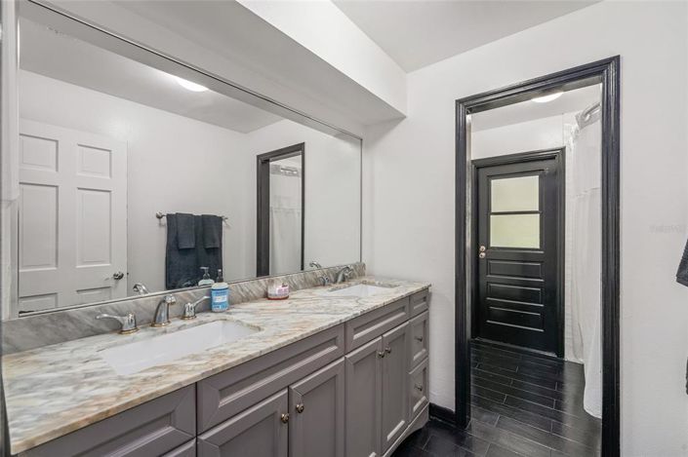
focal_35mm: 15
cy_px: 228
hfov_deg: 100.4
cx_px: 344
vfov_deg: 77.2
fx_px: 286
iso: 250
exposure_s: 1/3
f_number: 9
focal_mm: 15
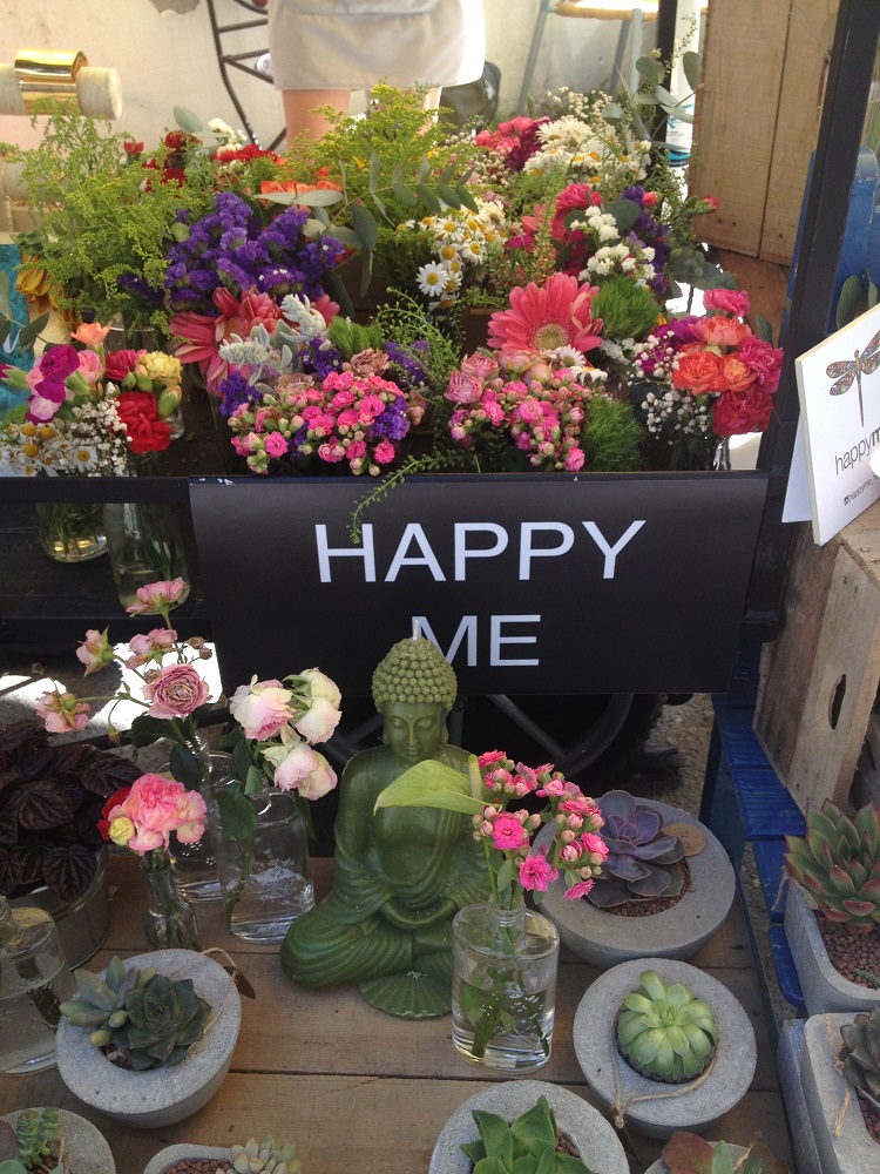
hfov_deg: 40.7
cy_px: 587
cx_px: 440
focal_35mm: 35
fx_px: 1186
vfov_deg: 52.6
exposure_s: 1/196
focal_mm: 4.28
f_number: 2.4
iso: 50
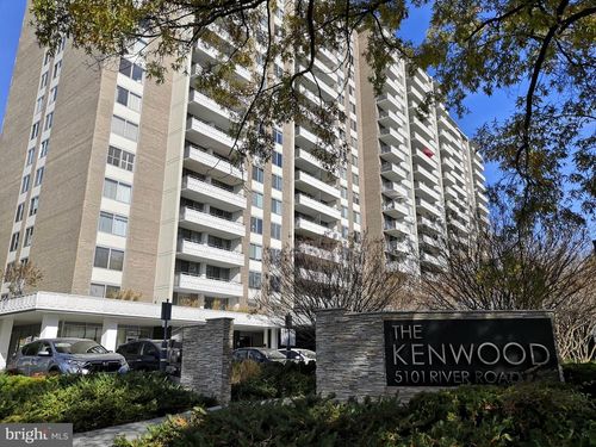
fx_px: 465
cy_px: 224
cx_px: 298
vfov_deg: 51.4
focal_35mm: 27
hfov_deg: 65.3
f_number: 1.8
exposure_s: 1/1845
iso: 50
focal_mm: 3.95
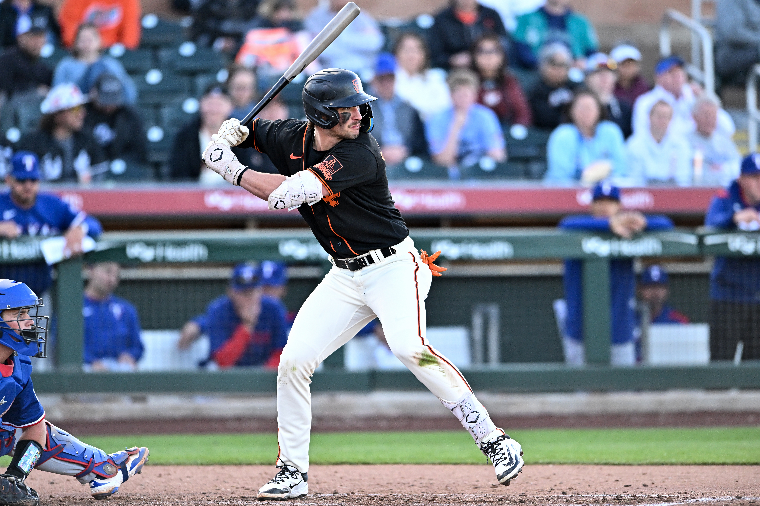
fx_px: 8444
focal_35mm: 400
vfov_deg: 3.4
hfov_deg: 5.2
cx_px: 380
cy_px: 253
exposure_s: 1/2500
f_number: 2.8
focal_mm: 400
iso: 3200
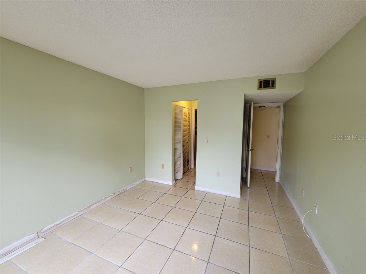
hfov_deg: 106.2
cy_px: 137
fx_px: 137
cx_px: 183
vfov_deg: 89.9
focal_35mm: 13
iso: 80
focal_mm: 2.2
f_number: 2.2
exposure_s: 1/60
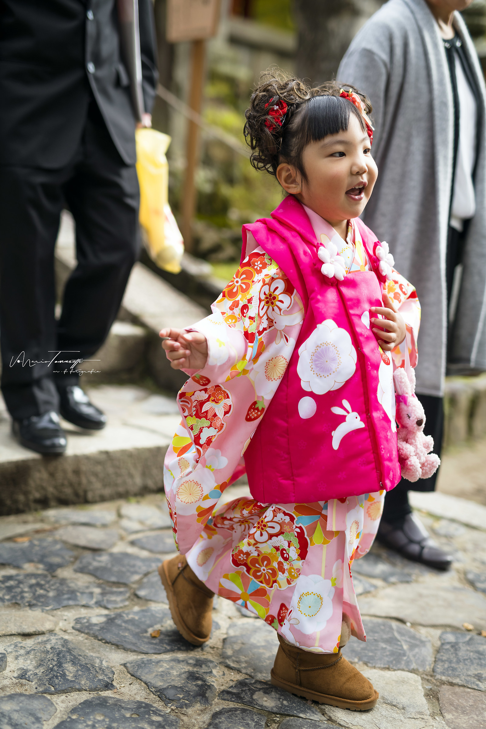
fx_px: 1012
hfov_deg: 27.0
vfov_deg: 39.6
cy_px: 364
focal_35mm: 50
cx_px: 243
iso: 400
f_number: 2
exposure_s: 1/1250
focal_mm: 50
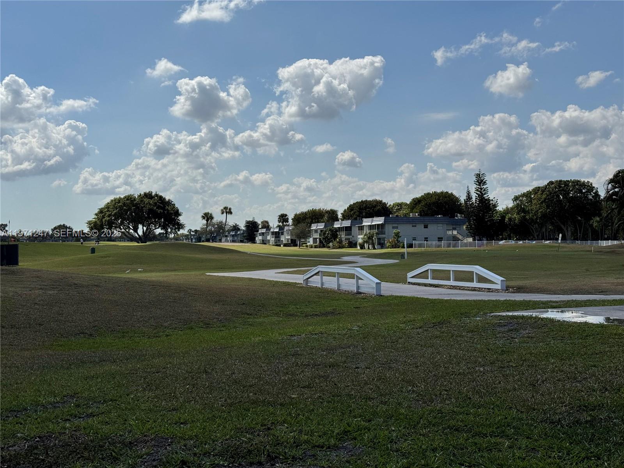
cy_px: 234
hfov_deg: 39.7
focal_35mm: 48
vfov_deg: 30.3
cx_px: 312
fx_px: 865
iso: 64
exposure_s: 1/12500
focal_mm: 6.76
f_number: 1.78
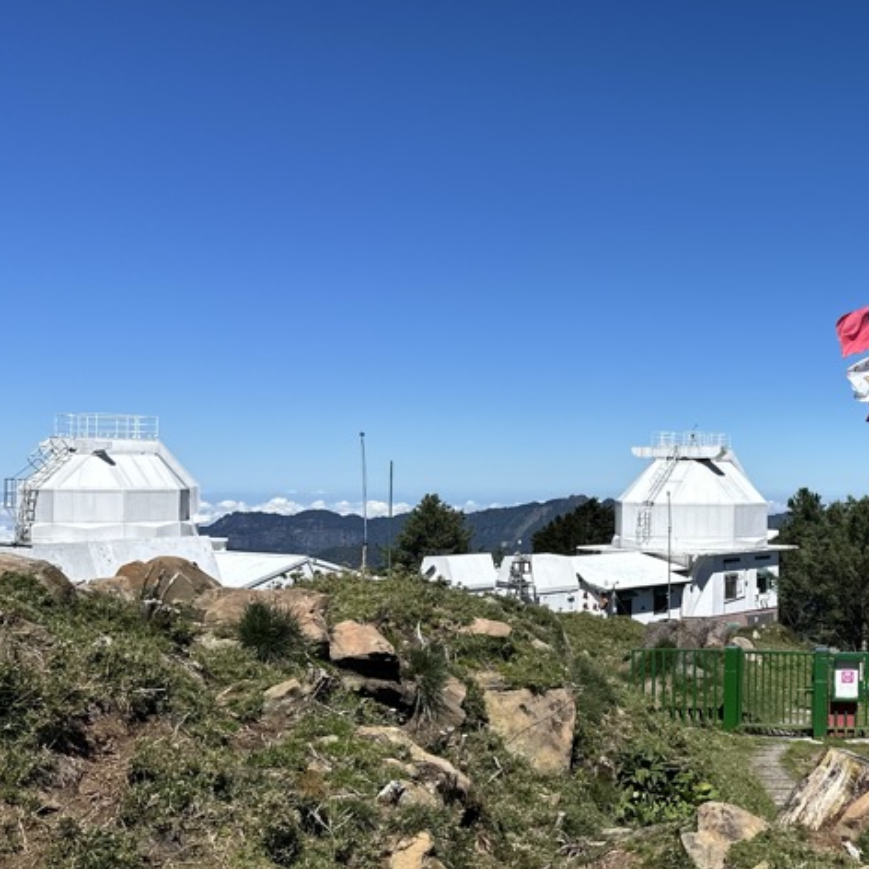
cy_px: 442
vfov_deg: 36.8
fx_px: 1306
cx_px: 895
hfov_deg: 33.3
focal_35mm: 46
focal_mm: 6.86
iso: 80
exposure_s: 1/6623
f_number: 1.78
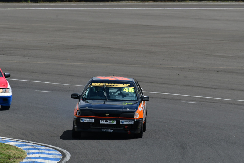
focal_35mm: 750
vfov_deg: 1.8
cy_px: 82
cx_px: 122
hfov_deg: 2.7
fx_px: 5085
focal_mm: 500
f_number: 10
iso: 200
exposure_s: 1/640
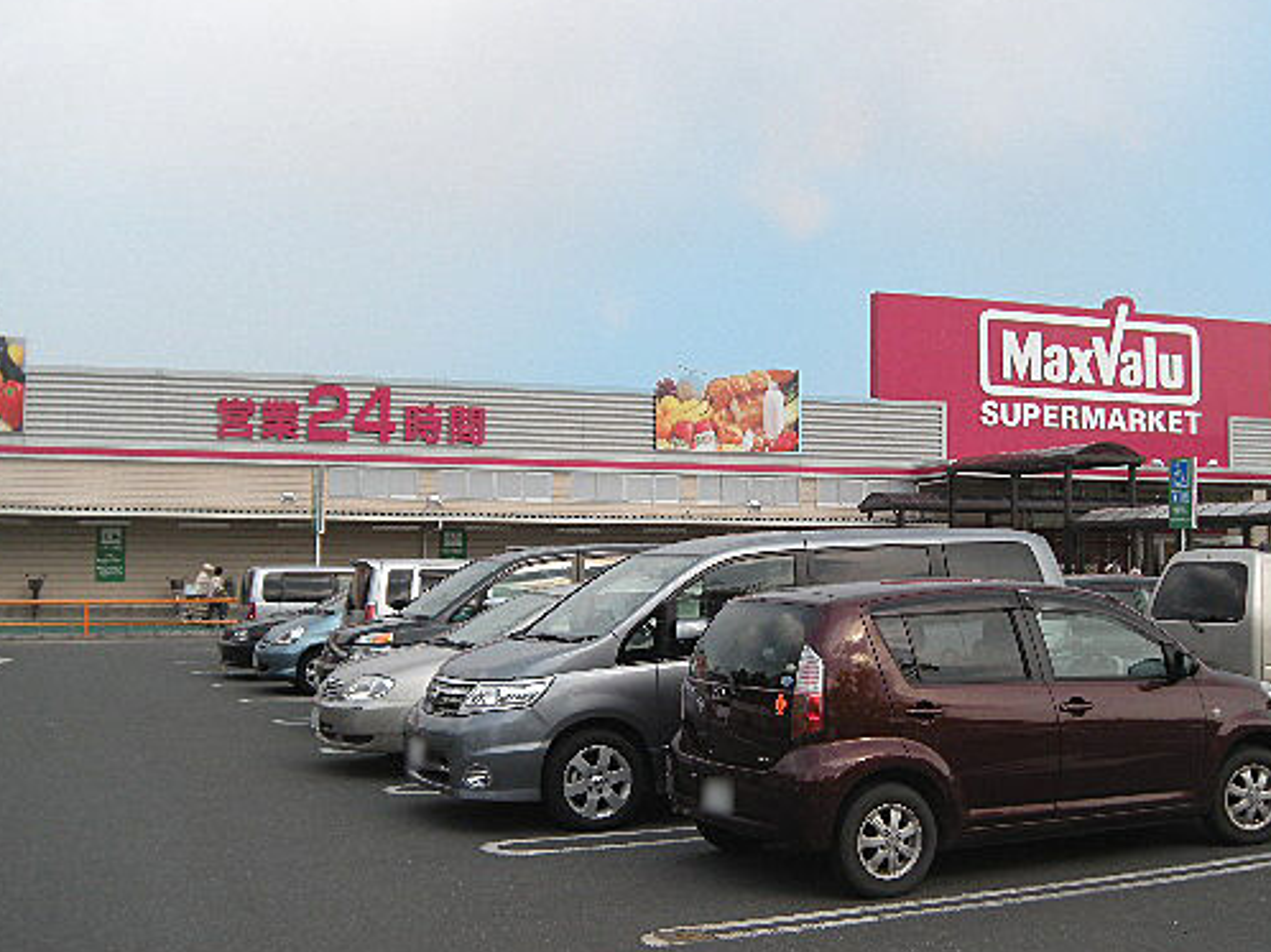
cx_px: 676
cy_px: 472
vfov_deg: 32.2
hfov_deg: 42.1
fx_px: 1651
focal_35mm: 45
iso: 64
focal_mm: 5.9
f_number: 3.8
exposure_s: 1/402
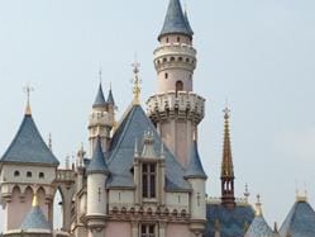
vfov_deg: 13.8
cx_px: 133
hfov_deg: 18.5
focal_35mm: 106
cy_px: 218
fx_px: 965
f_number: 2.4
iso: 50
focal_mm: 4.13
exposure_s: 1/2463
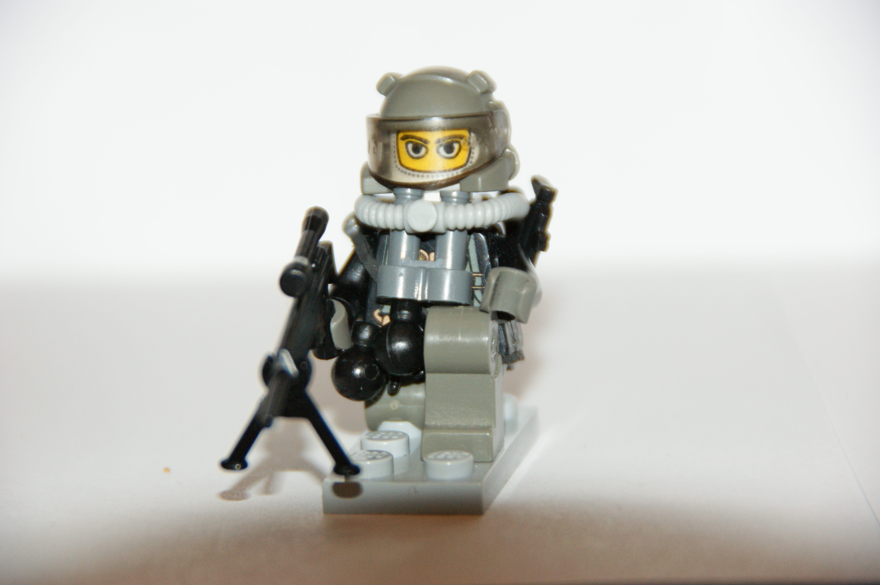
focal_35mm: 375
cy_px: 292
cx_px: 440
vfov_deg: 3.7
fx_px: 9161
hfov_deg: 5.5
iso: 400
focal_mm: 250
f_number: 6.3
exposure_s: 1/125
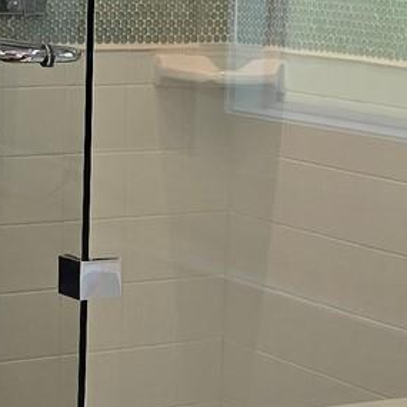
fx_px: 1942
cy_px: 159
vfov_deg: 12.0
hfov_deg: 12.0
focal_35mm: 146
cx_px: 190
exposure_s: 1/120
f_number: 1.7
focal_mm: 6.3
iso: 80
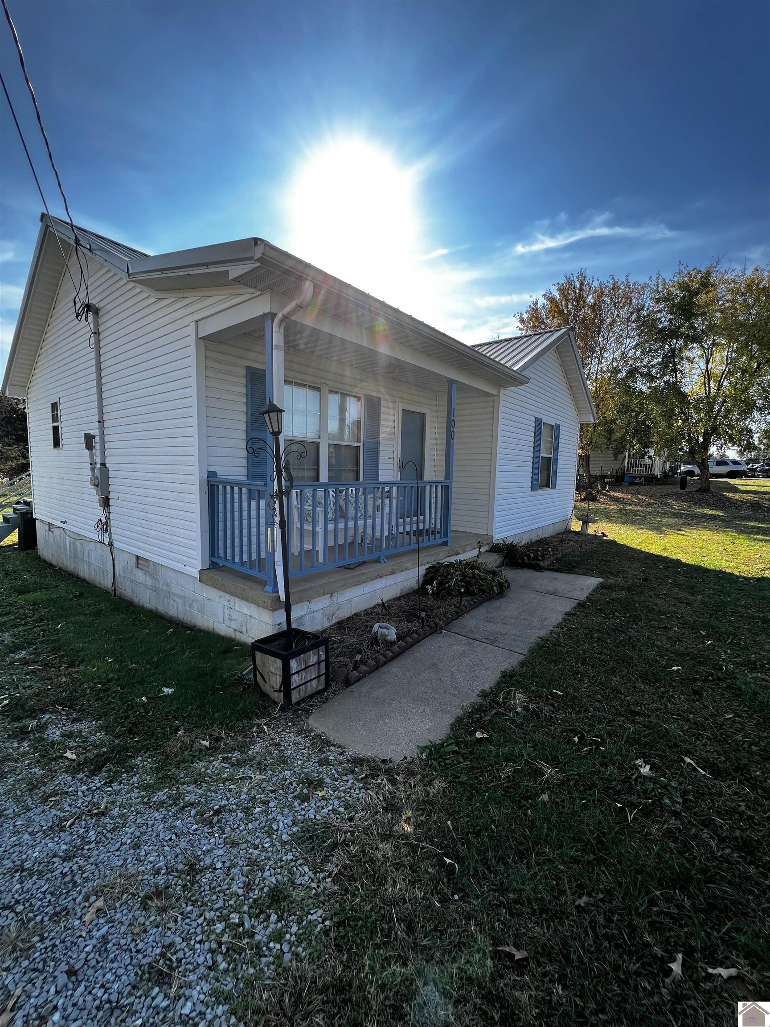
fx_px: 386
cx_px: 385
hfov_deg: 89.9
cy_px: 514
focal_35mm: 13
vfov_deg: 106.2
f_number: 1.8
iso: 32
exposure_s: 1/861
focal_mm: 1.57
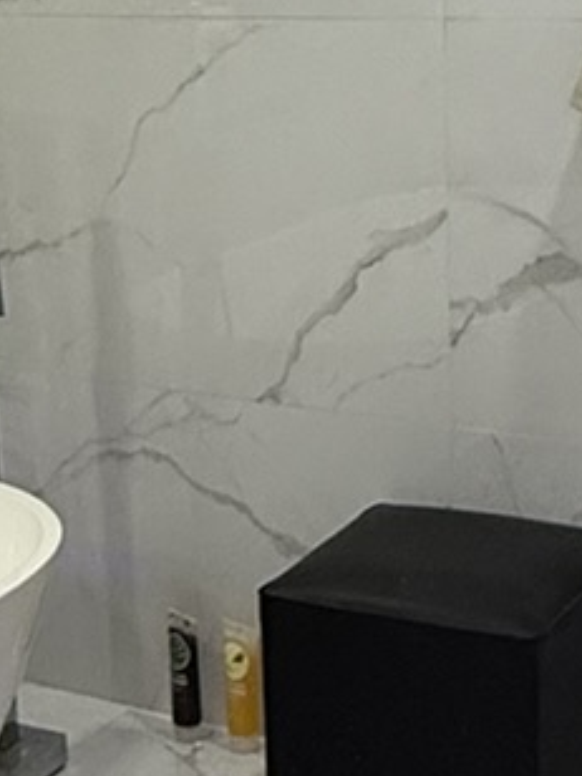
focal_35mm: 93
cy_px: 333
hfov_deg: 15.8
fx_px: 2085
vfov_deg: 21.1
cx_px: 131
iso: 250
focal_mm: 2.22
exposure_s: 1/100
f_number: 2.2
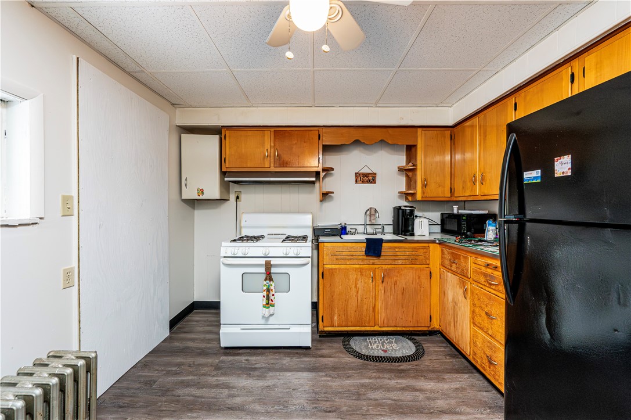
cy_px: 210
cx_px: 316
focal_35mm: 14
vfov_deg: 81.1
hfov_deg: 104.3
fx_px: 245
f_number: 8
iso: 5000
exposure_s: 1/125
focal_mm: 14
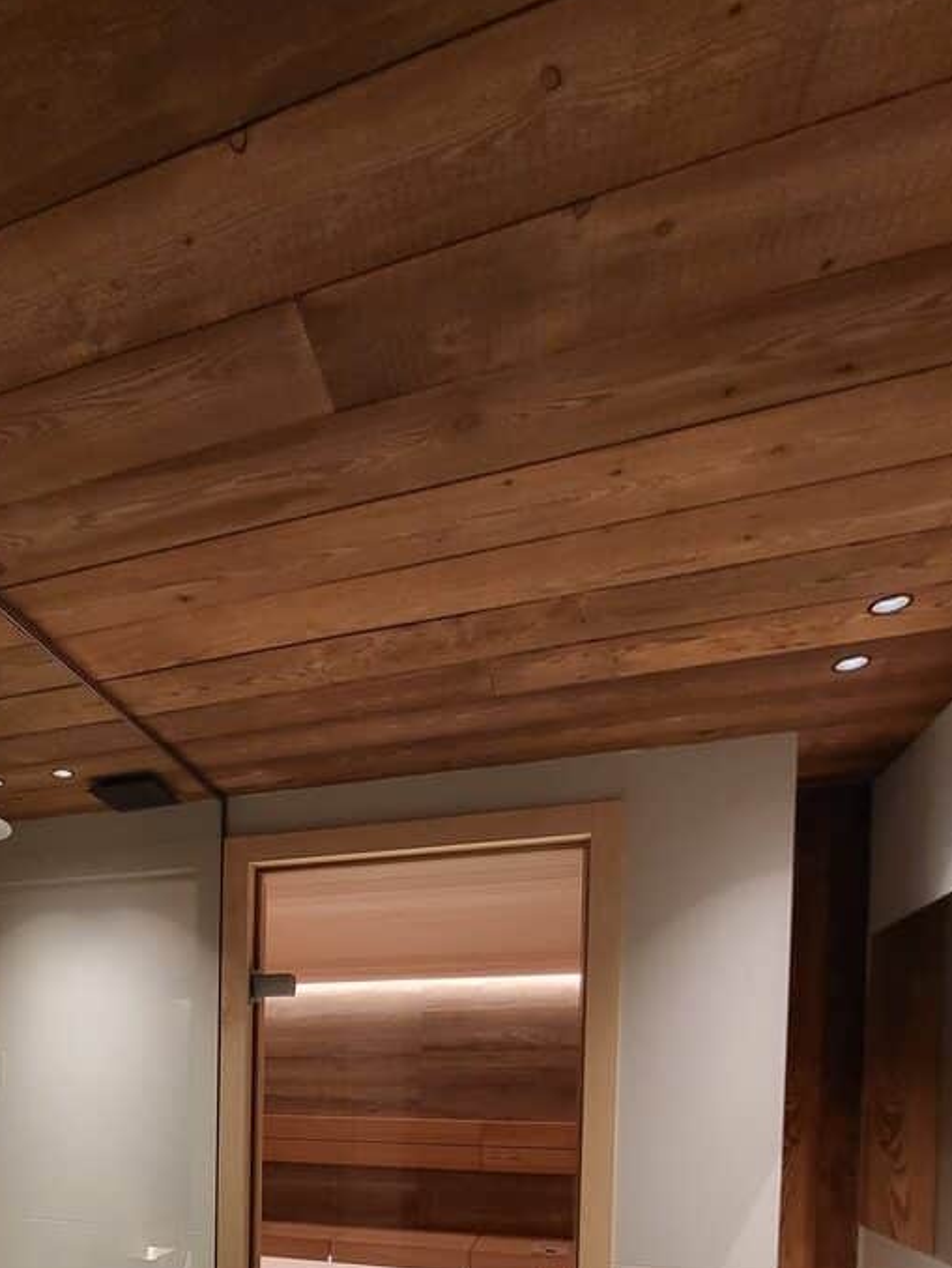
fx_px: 843
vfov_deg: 63.8
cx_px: 221
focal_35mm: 23
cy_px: 1102
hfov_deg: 55.6
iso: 250
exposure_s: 1/50
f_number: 2.2
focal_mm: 1.74
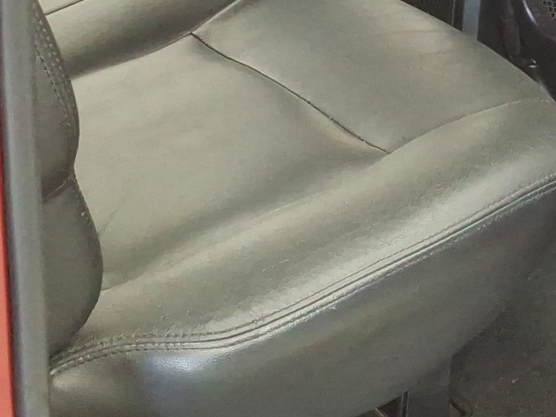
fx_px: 1526
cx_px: 606
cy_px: 6
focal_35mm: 95
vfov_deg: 15.3
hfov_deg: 19.8
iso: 160
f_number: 1.9
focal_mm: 2.91
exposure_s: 1/40
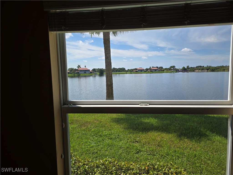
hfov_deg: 73.9
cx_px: 116
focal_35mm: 23
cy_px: 88
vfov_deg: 58.9
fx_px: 155
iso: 12
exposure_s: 1/803
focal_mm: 6.3
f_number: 1.7
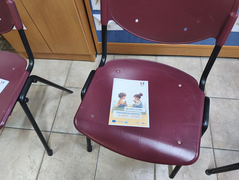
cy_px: 90
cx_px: 120
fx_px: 159
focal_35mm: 23
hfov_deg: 73.9
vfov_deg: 58.9
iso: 1000
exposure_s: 1/60
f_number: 1.65
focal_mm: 6.18
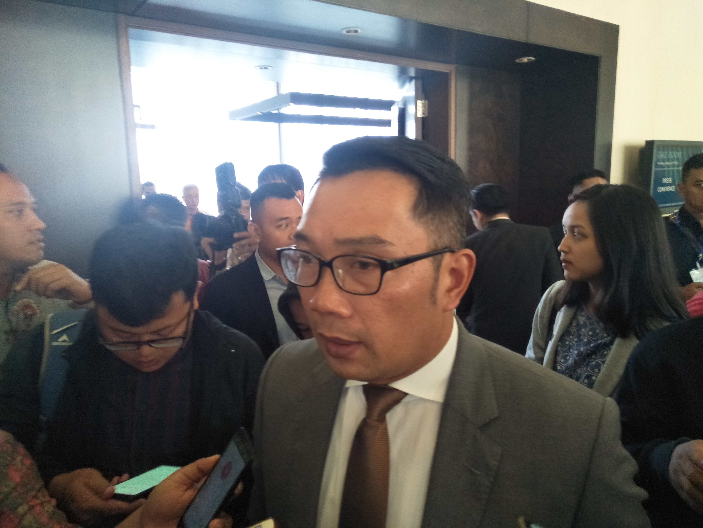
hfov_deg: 81.7
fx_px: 406
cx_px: 352
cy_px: 264
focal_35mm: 20
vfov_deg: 66.0
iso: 290
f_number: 2.2
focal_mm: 3.46
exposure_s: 1/33
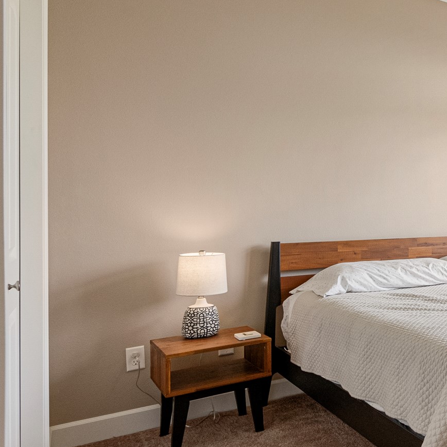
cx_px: 542
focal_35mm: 34
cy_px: 205
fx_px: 497
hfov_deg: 36.7
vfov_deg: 48.4
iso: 1600
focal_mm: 16
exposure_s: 1/200
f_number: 9
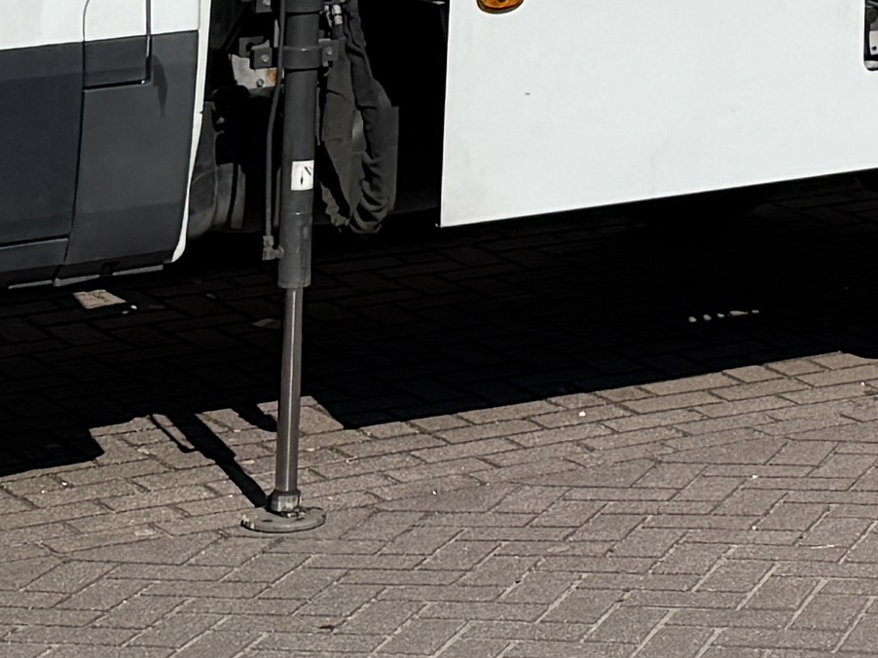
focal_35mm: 152
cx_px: 1193
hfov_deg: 12.5
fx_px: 3854
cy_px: -1152
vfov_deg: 8.5
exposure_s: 1/7353
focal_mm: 6.76
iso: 80
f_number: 1.78
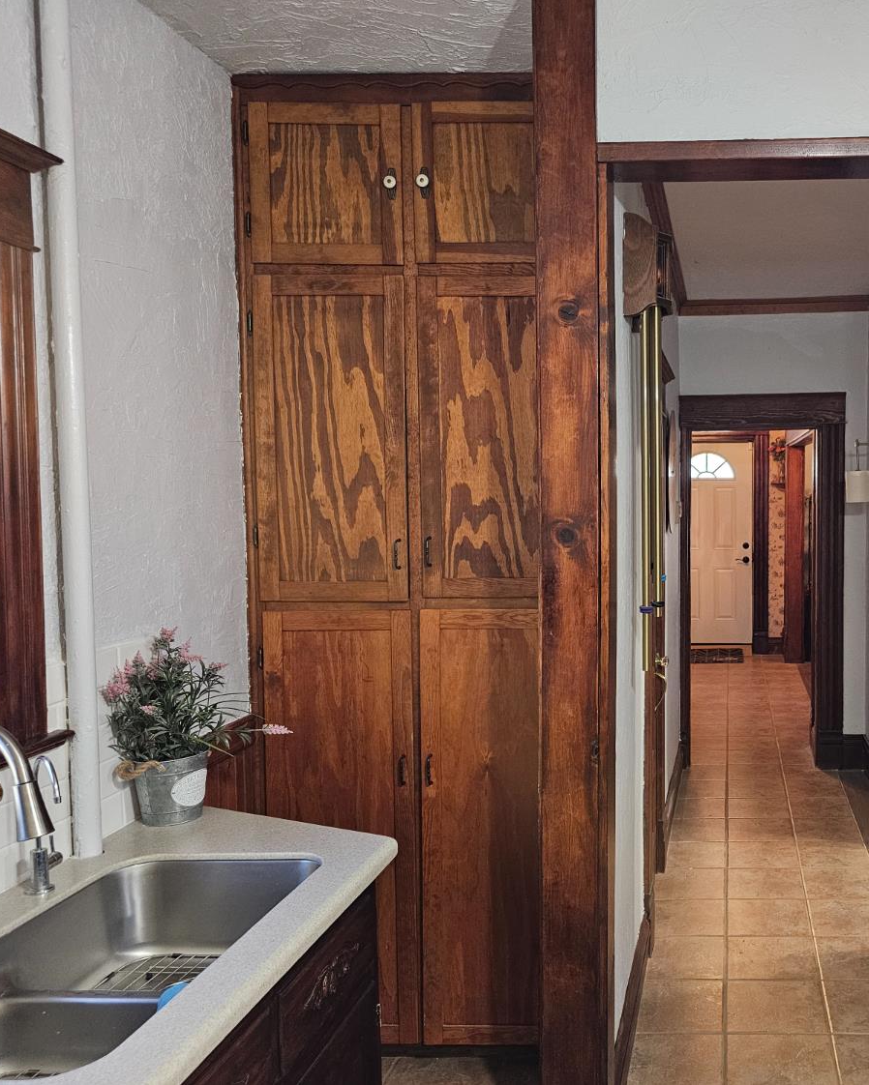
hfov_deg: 46.0
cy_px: 542
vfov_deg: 58.8
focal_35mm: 30
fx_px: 964
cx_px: 697
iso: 500
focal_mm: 6.3
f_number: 1.7
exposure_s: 1/120
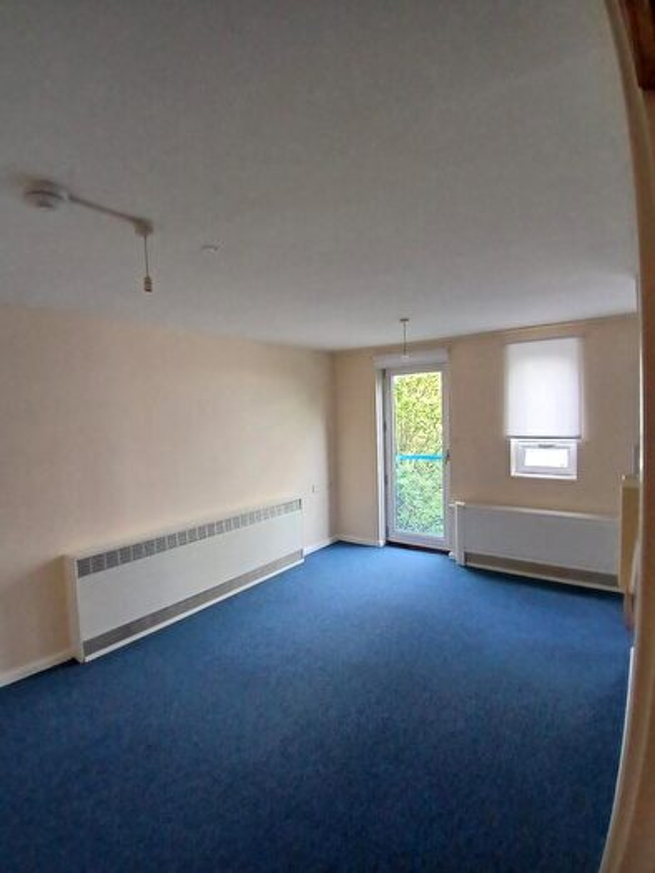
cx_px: 328
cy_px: 436
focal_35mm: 17
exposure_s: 1/33
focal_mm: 1.4
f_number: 2.2
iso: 160
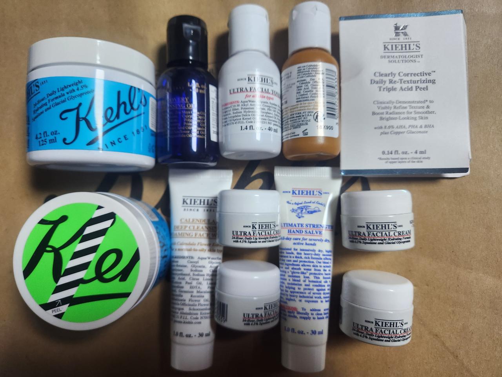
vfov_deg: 58.9
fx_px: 334
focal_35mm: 23
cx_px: 251
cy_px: 188
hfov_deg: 73.9
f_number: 1.8
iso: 250
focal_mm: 5.4
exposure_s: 1/120
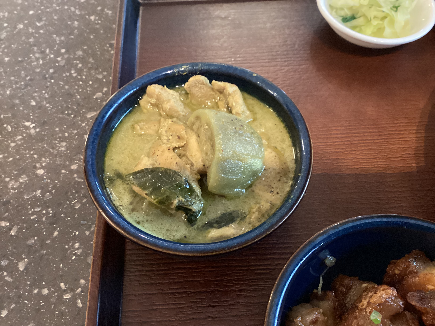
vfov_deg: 45.4
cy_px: 163
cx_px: 218
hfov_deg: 58.4
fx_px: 390
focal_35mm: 31
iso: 500
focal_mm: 3.3
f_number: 2.4
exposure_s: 1/25
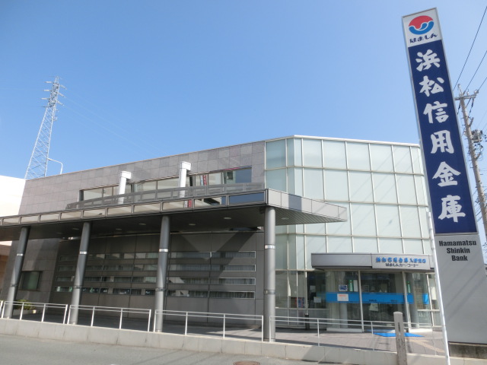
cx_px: 244
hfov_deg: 71.6
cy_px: 182
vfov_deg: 56.8
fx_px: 338
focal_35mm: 24
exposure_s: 1/1000
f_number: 3
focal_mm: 4.24
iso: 80
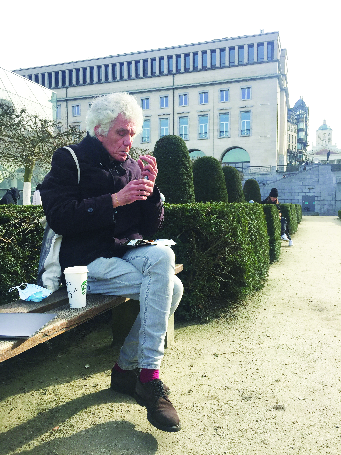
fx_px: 381
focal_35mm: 29
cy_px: 228
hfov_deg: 48.2
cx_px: 170
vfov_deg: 61.7
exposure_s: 1/706
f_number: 2.2
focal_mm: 4.15
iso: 32
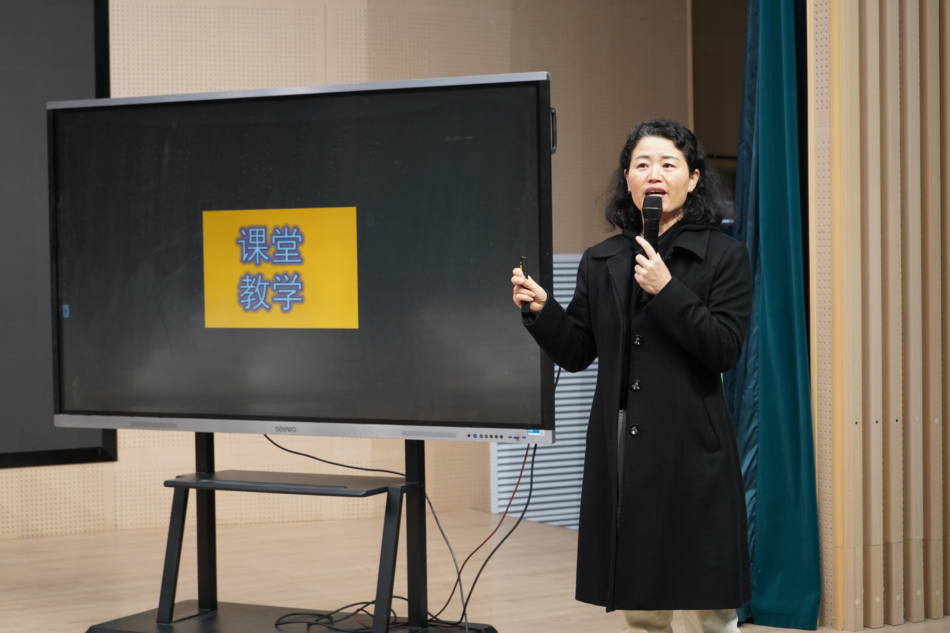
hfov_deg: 28.8
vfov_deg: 19.5
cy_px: 316
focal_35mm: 70
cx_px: 475
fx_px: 1847
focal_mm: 70
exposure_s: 1/100
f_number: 5.6
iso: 1600
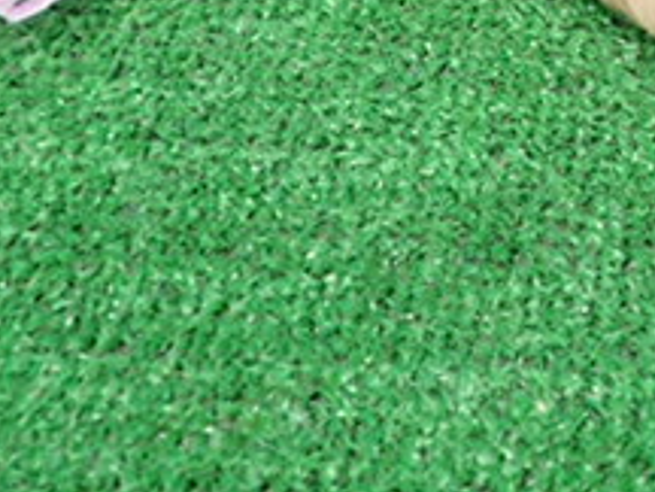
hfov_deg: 25.2
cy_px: -234
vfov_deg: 17.9
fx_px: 1400
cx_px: 643
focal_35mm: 74
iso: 400
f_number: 2
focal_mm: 4.5
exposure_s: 1/40
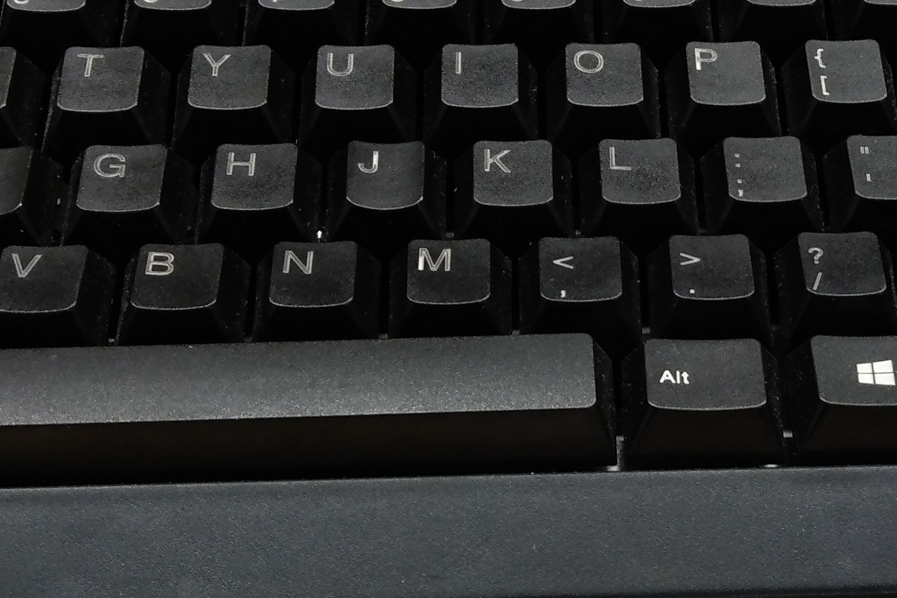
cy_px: 237
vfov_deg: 17.3
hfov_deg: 25.3
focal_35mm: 79
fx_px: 1968
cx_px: 696
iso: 300
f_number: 2
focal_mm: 4.04
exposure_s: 1/25
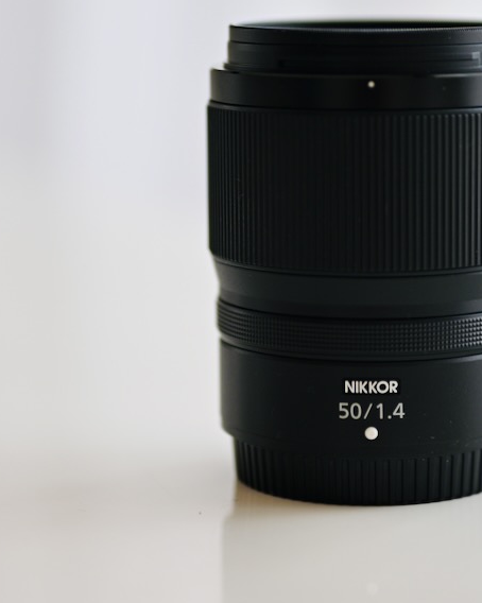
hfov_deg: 12.4
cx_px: 373
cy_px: 220
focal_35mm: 124
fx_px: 2212
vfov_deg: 15.5
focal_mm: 50
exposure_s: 1/100
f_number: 1.8
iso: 200
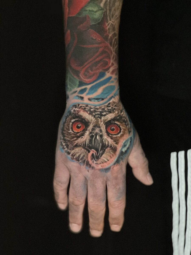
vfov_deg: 25.3
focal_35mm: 77
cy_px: 128
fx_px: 566
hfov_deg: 19.1
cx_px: 96
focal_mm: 9
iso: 1600
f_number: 2.8
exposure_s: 1/15
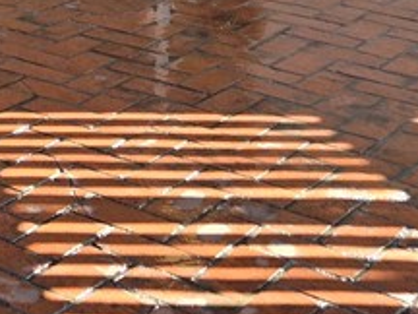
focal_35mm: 109
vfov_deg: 12.9
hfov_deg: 16.5
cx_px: -201
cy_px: -147
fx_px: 1316
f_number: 1.8
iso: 40
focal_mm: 5.4
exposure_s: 1/180
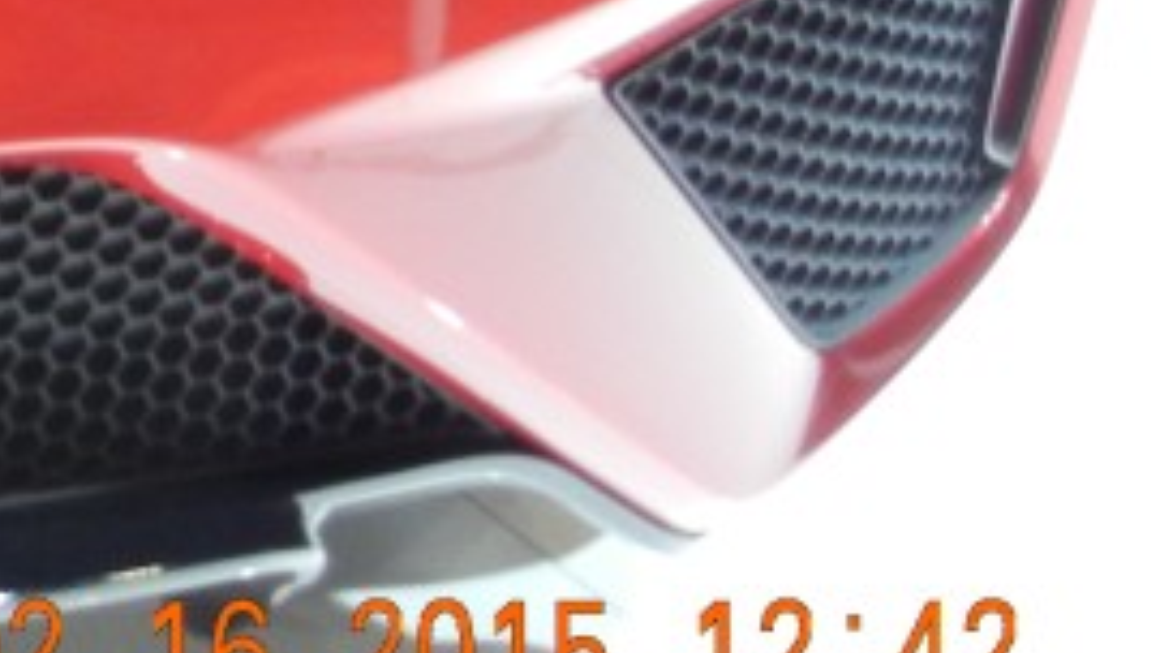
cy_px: -653
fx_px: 3815
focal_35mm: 124
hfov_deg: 15.1
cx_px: -911
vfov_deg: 9.2
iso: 393
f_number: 3.5
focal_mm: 5.4
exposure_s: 1/60
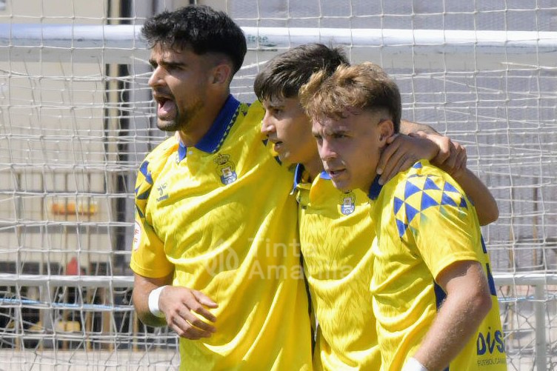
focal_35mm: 200
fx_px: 3094
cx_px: 278
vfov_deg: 6.9
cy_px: 186
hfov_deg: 10.3
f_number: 11
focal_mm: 200
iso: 320
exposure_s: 1/500
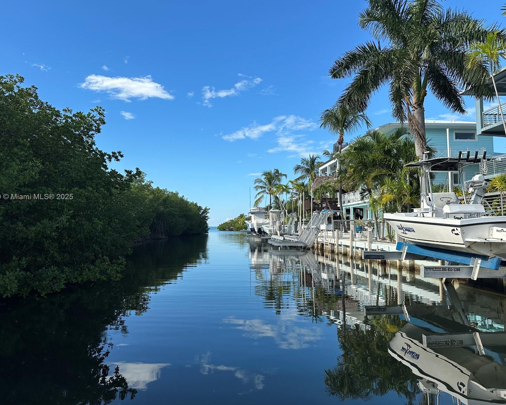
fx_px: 389
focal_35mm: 26
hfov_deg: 66.0
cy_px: 197
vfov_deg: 54.9
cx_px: 242
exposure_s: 1/2732
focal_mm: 6.86
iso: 80
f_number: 1.78
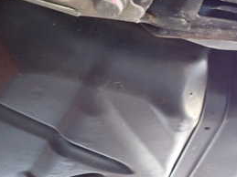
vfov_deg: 24.2
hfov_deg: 30.1
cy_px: 3
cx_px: 254
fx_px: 397
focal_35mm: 58
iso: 320
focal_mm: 4.5
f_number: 2
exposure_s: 1/30
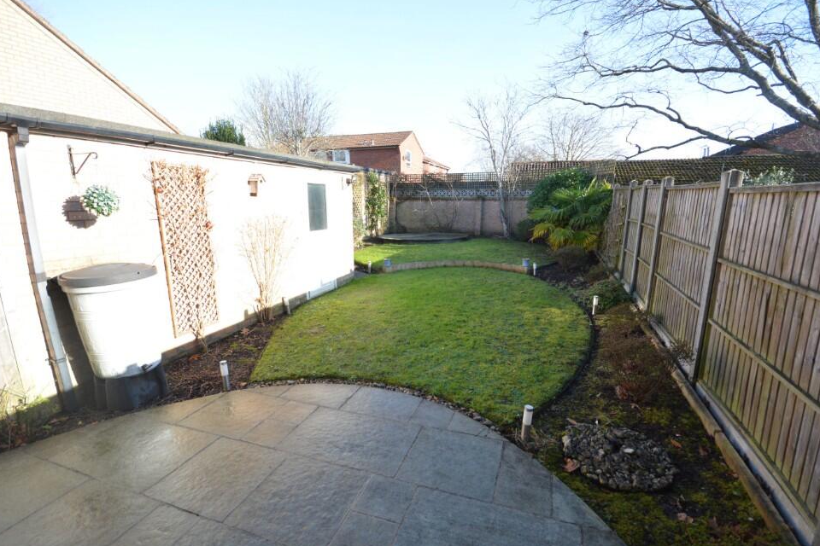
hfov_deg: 96.7
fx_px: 364
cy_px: 288
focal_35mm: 16
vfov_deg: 73.7
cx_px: 412
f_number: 8
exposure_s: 1/200
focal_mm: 10
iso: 400
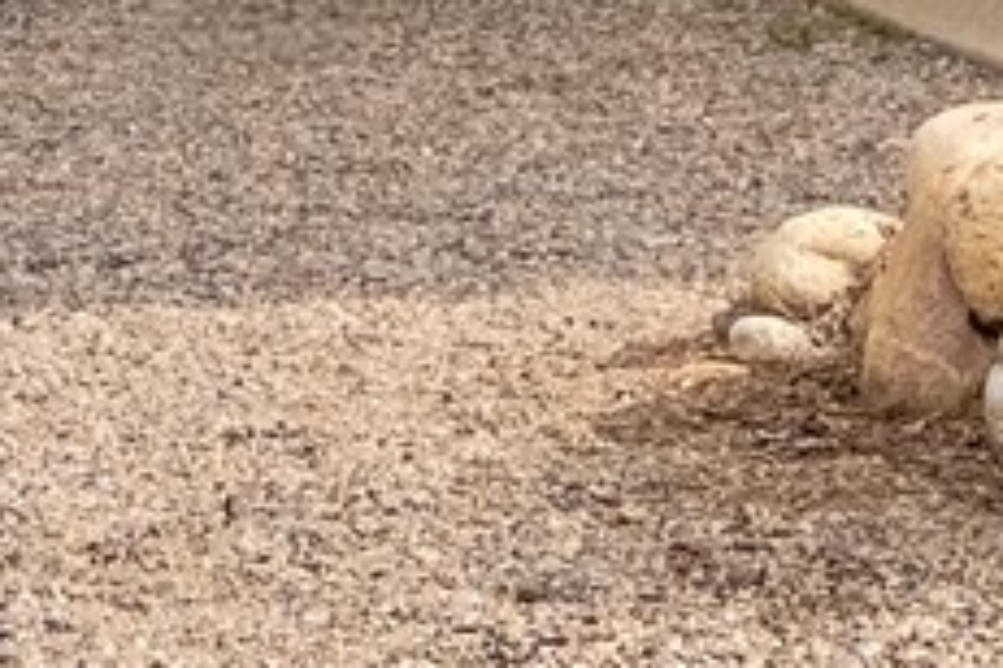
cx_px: 1804
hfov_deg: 7.0
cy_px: -1514
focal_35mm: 286
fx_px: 7957
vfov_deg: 4.6
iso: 400
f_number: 10
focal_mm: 38.9
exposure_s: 1/8000
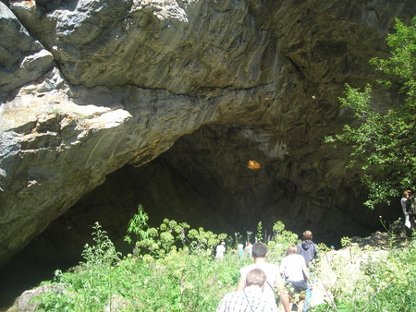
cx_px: 208
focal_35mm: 38
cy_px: 156
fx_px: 457
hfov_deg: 49.0
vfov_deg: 37.8
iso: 50
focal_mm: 6.3
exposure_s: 1/164
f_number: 3.2
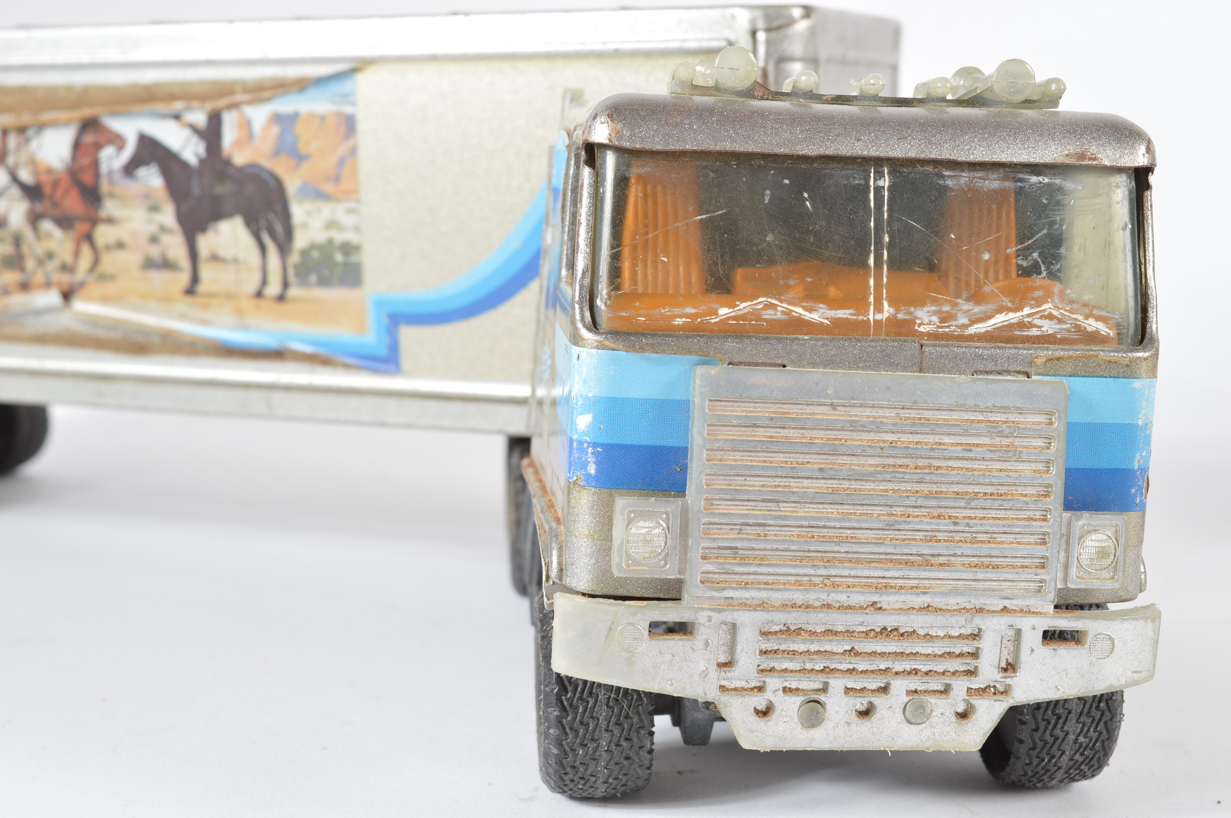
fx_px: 1794
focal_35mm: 52
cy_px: 409
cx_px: 616
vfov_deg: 25.7
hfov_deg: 37.9
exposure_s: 1/125
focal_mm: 35
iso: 100
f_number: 10
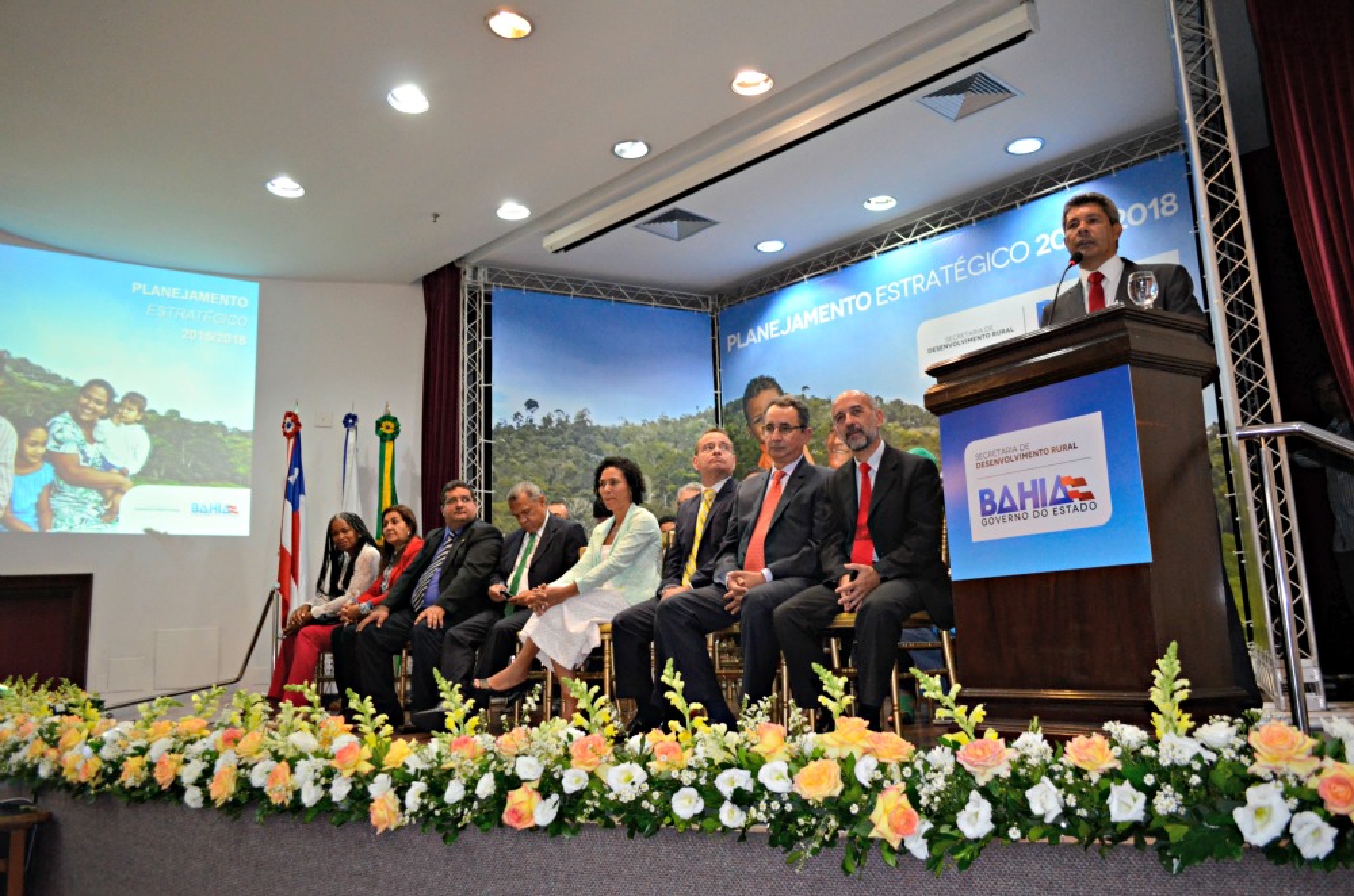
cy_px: 448
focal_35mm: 27
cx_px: 677
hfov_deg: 67.5
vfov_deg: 47.7
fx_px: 1013
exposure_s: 1/60
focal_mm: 18
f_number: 3.5
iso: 1800
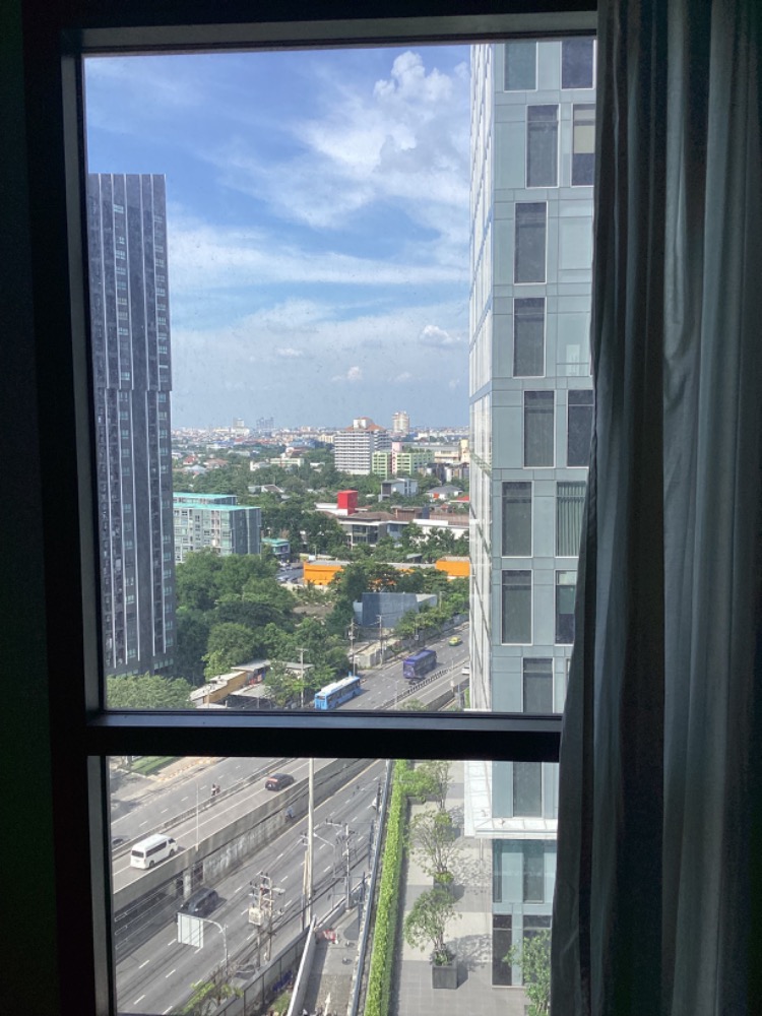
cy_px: 508
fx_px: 910
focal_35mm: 31
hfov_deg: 45.4
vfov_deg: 58.4
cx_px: 381
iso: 25
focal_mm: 3.3
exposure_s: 1/582
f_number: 2.4
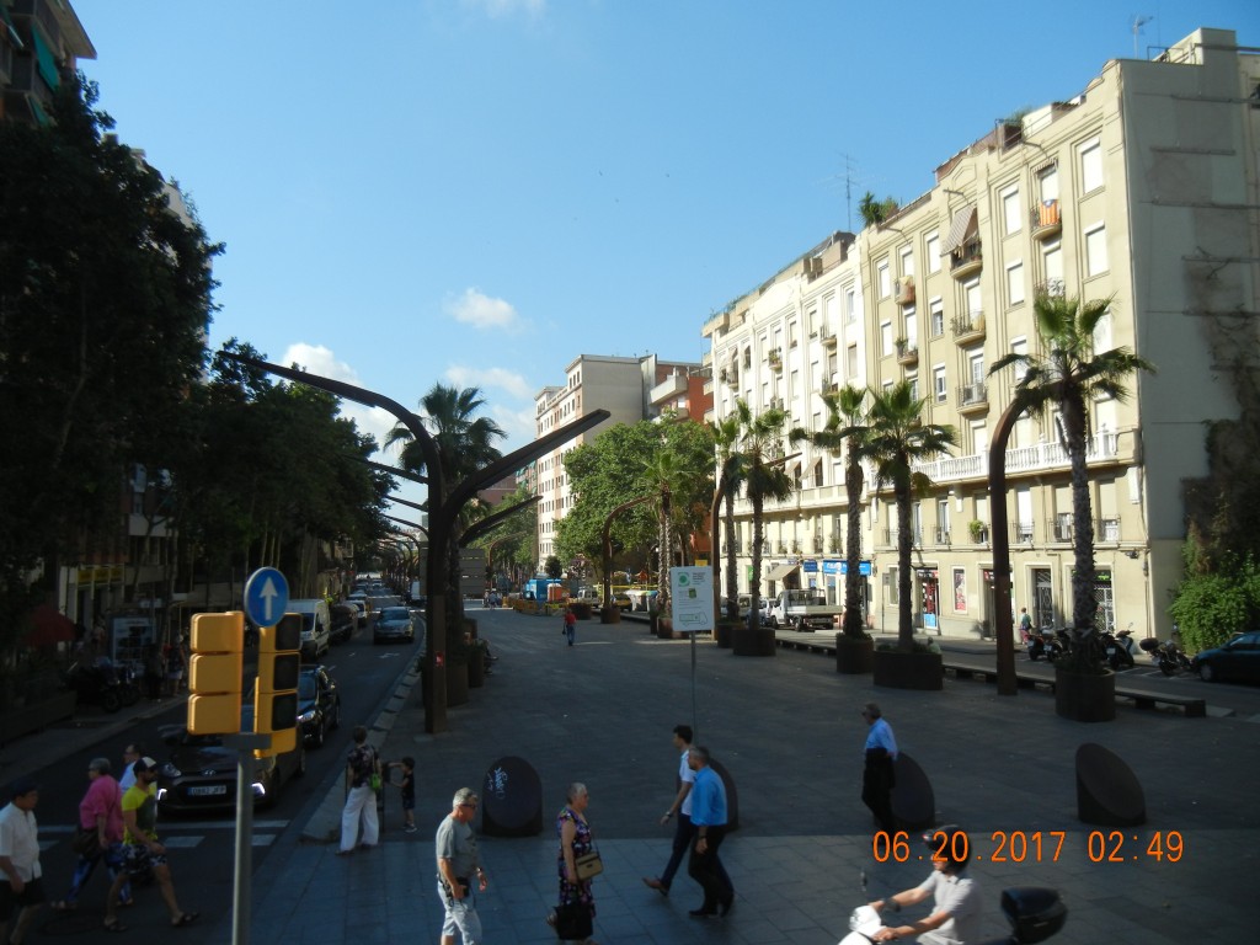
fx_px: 1092
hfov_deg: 60.0
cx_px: 630
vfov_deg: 46.8
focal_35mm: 30
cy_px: 472
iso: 160
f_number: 7
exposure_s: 1/343
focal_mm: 5.4
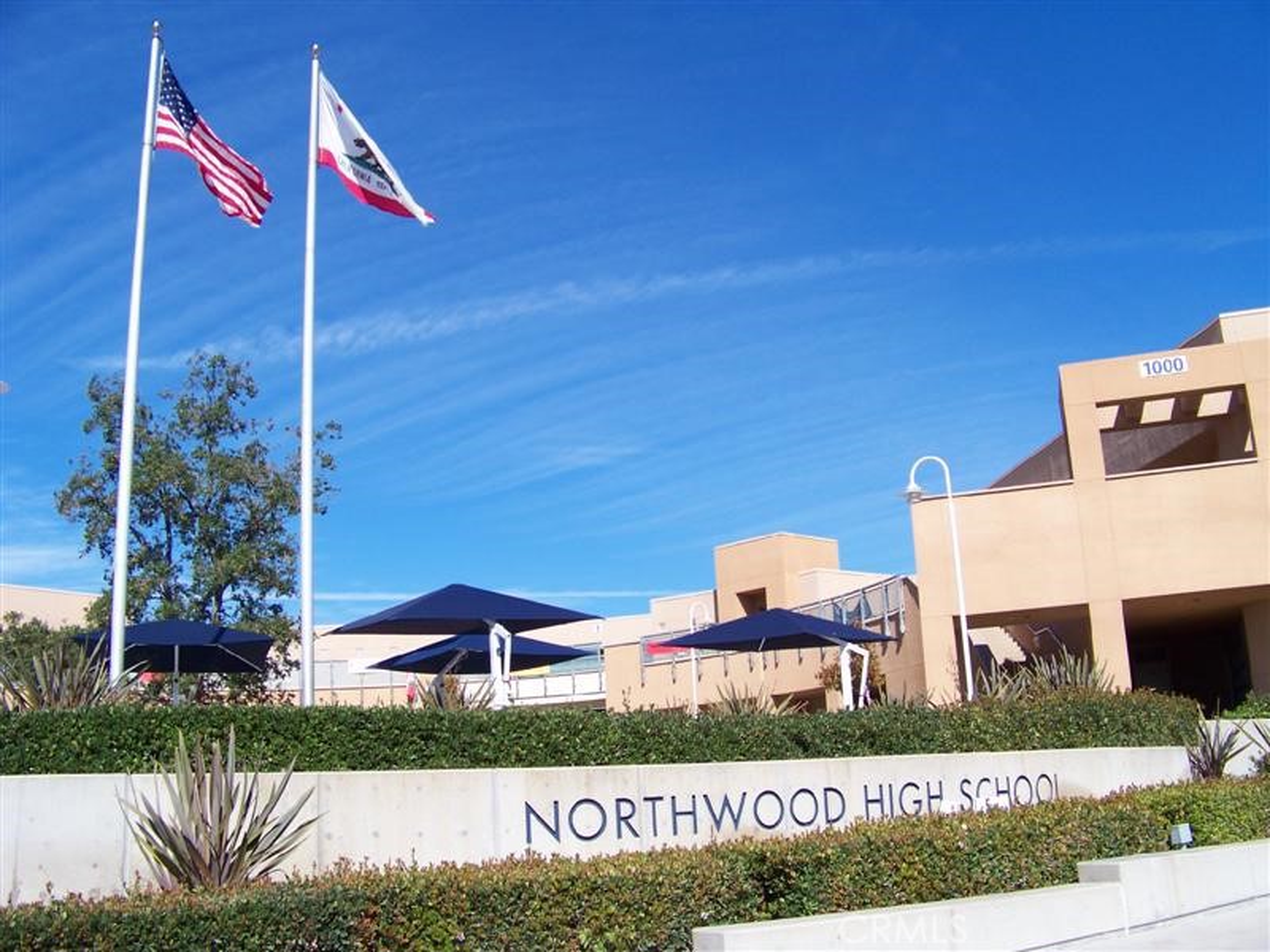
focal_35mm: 36
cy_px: 476
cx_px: 635
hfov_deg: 51.4
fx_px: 1321
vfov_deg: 39.7
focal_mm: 5.85
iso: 64
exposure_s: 1/500
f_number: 4
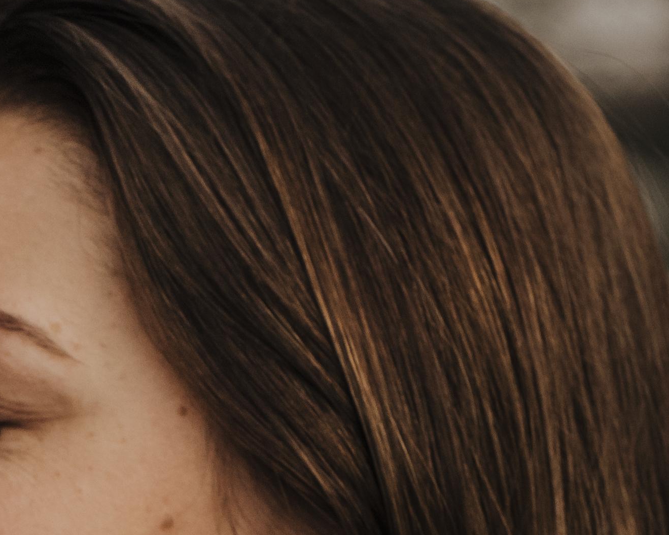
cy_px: 910
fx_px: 7207
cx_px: -324
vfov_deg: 4.2
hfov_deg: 5.3
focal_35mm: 364
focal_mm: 85
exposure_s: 1/800
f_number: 4.5
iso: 1000
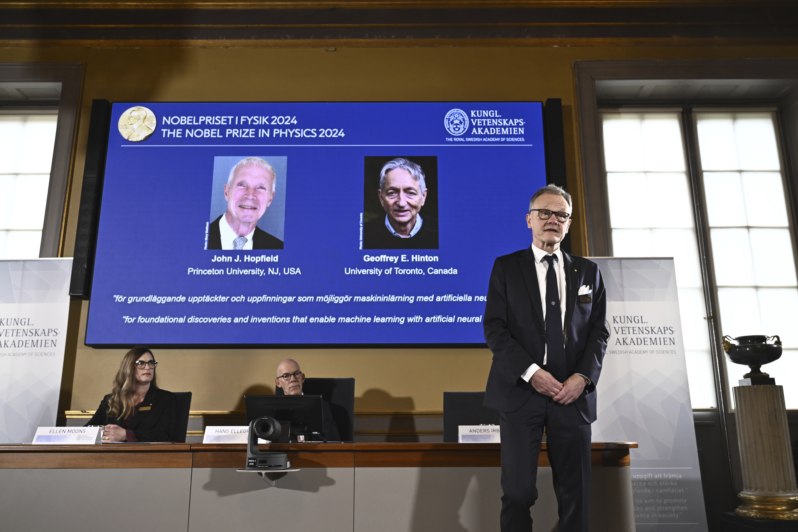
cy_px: 266
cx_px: 399
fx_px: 665
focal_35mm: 30
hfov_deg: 61.9
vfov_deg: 43.6
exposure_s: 1/80
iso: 1250
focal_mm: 30
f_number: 4
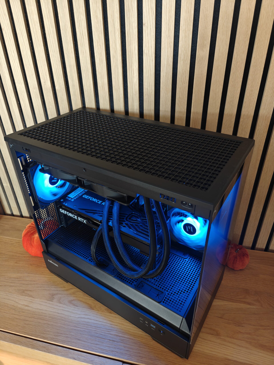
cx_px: 137
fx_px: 243
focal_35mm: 23
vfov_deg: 73.9
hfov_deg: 58.9
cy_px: 182
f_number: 1.6
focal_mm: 6.06
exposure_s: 1/100
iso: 640
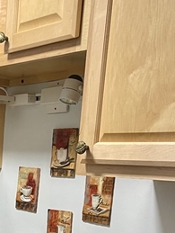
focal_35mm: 74
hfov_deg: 18.7
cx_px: -43
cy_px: 247
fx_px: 498
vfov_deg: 24.7
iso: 200
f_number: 1.6
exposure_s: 1/60
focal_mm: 5.1
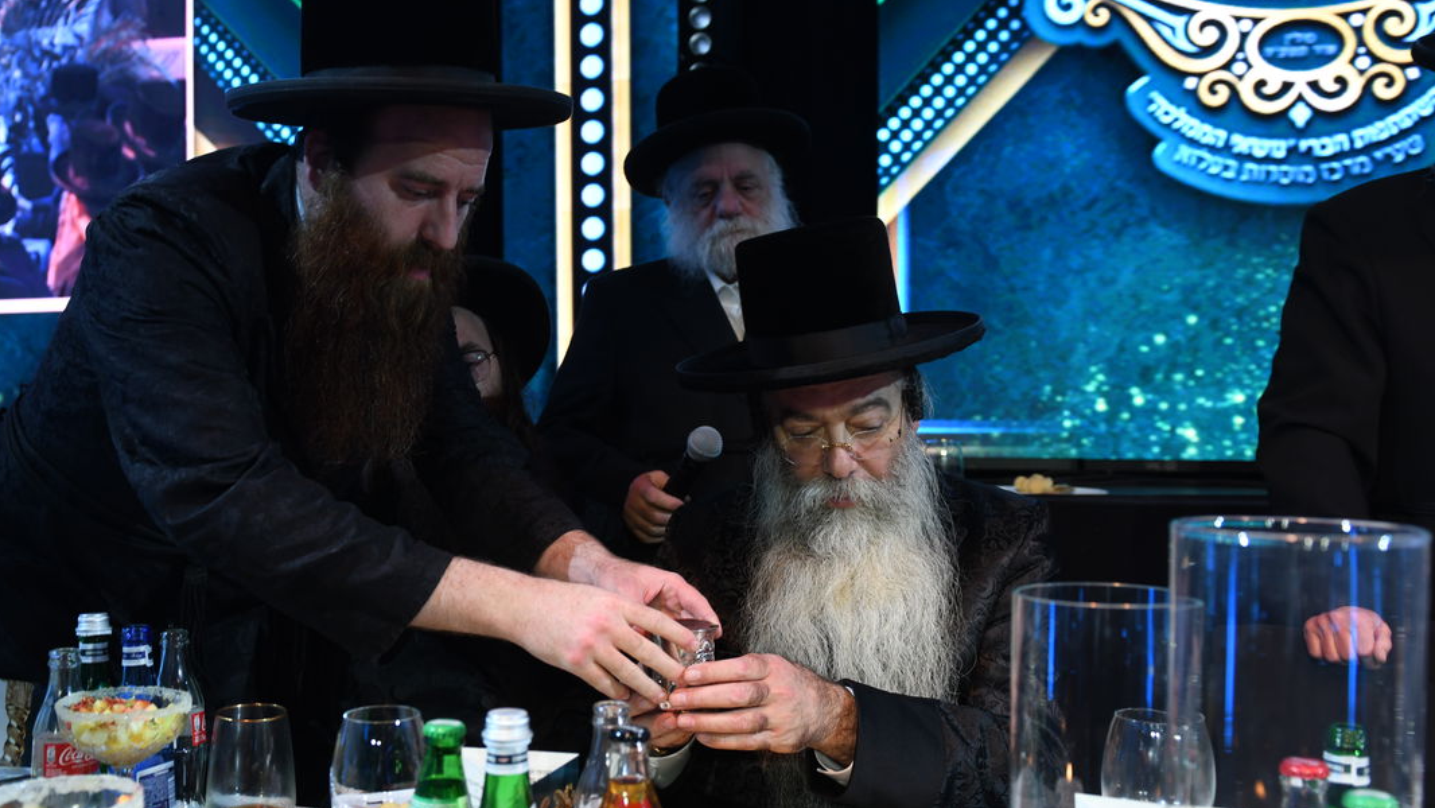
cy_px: 441
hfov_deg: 59.3
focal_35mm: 33
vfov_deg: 35.6
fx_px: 1256
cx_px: 634
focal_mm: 24
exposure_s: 1/100
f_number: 3.5
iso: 640
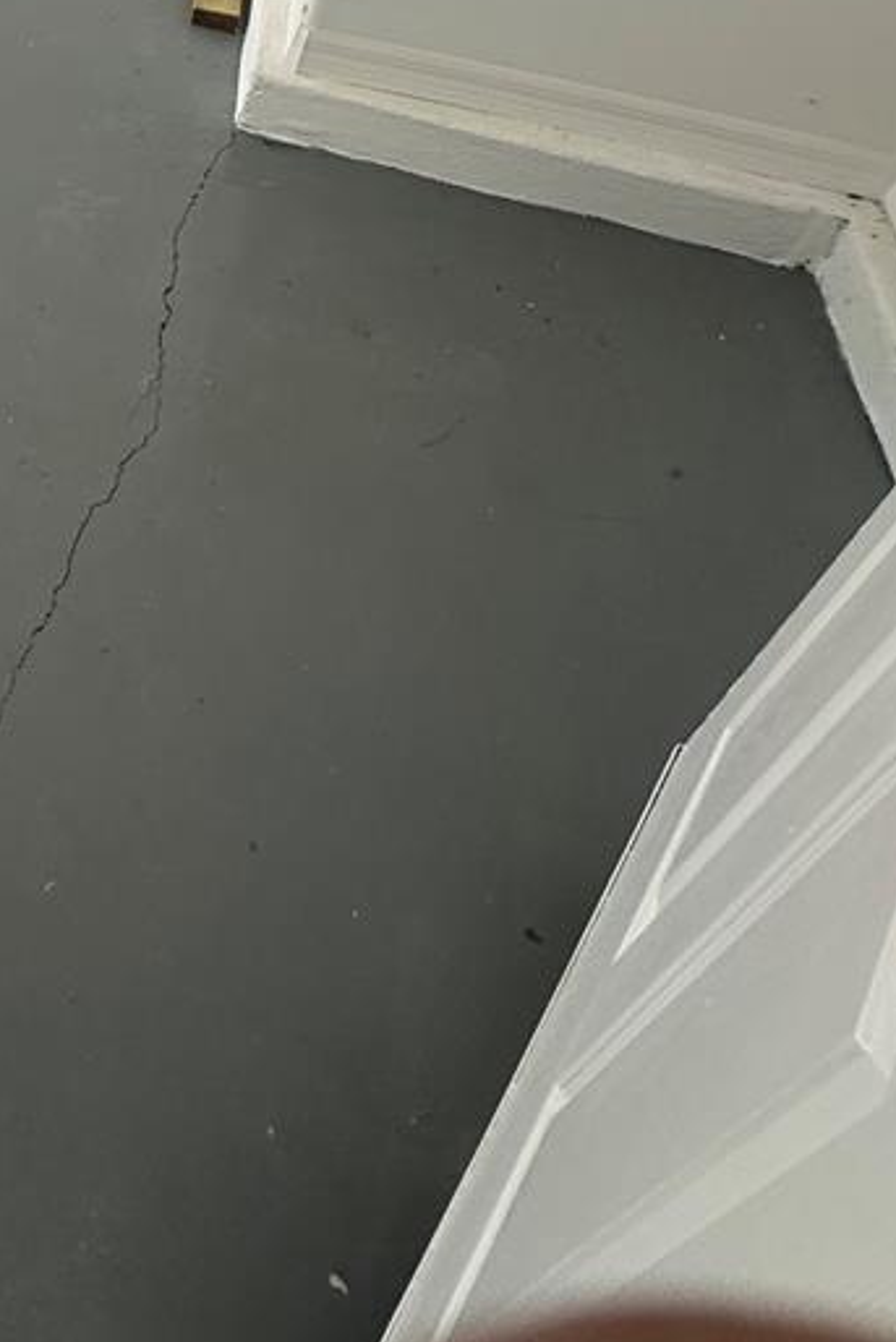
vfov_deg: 44.2
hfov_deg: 32.5
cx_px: -167
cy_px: -99
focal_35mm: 34
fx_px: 1268
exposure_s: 1/201
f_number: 2.2
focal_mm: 2.22
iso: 40
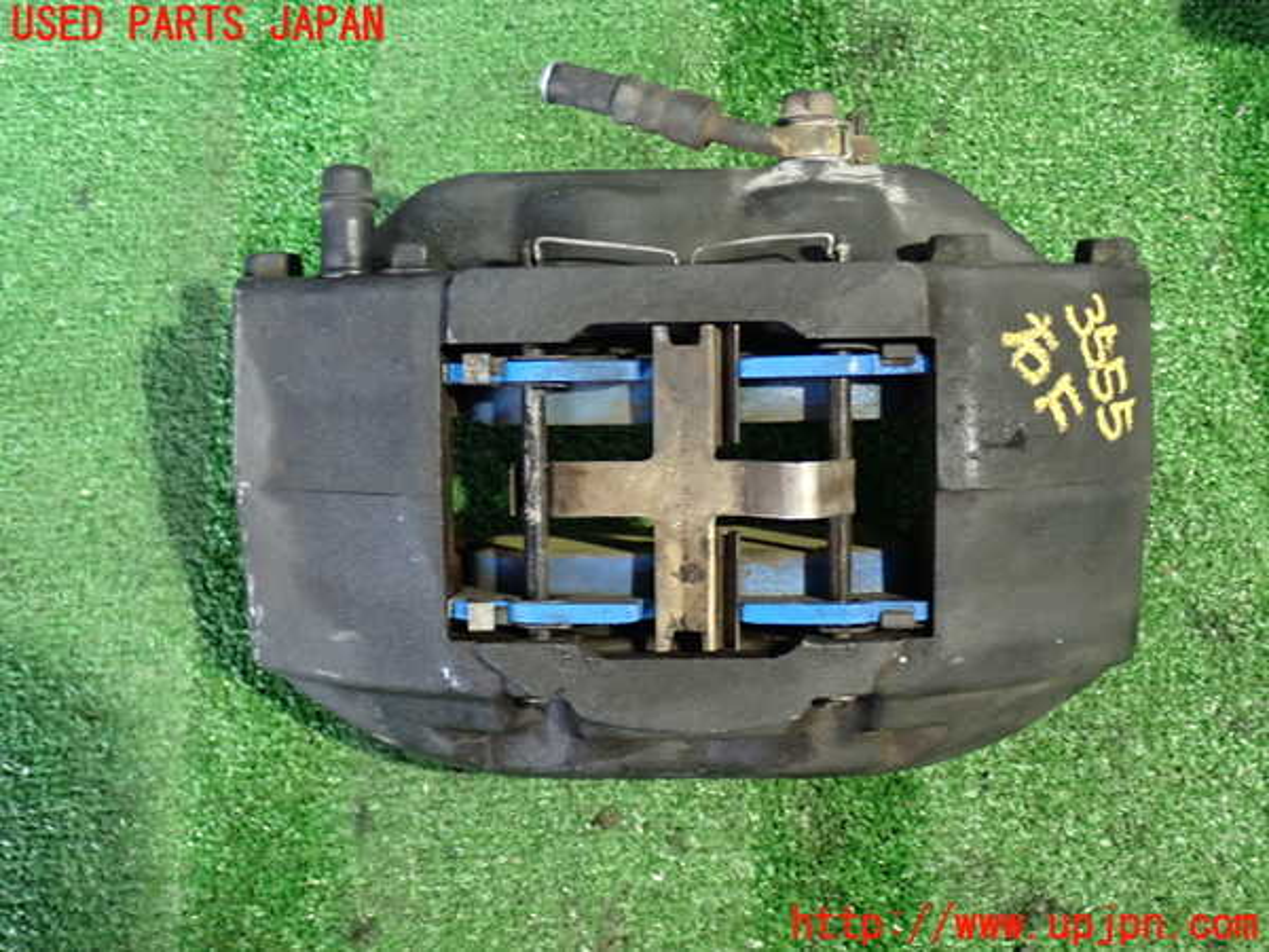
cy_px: 476
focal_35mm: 41
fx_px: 1503
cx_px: 634
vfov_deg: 35.1
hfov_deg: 45.8
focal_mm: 7.31
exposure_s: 1/20
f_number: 2.8
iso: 800
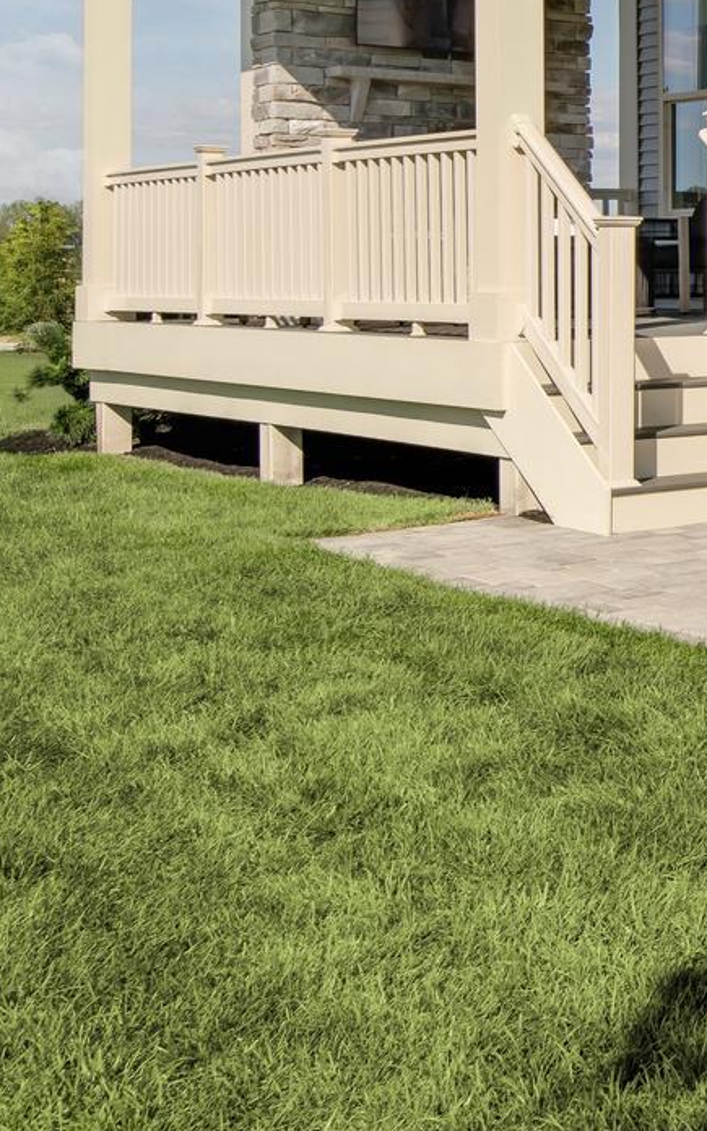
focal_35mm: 57
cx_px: 1208
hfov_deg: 18.6
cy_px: 113
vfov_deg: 33.8
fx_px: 1757
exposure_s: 1/250
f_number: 8
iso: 100
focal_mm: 19
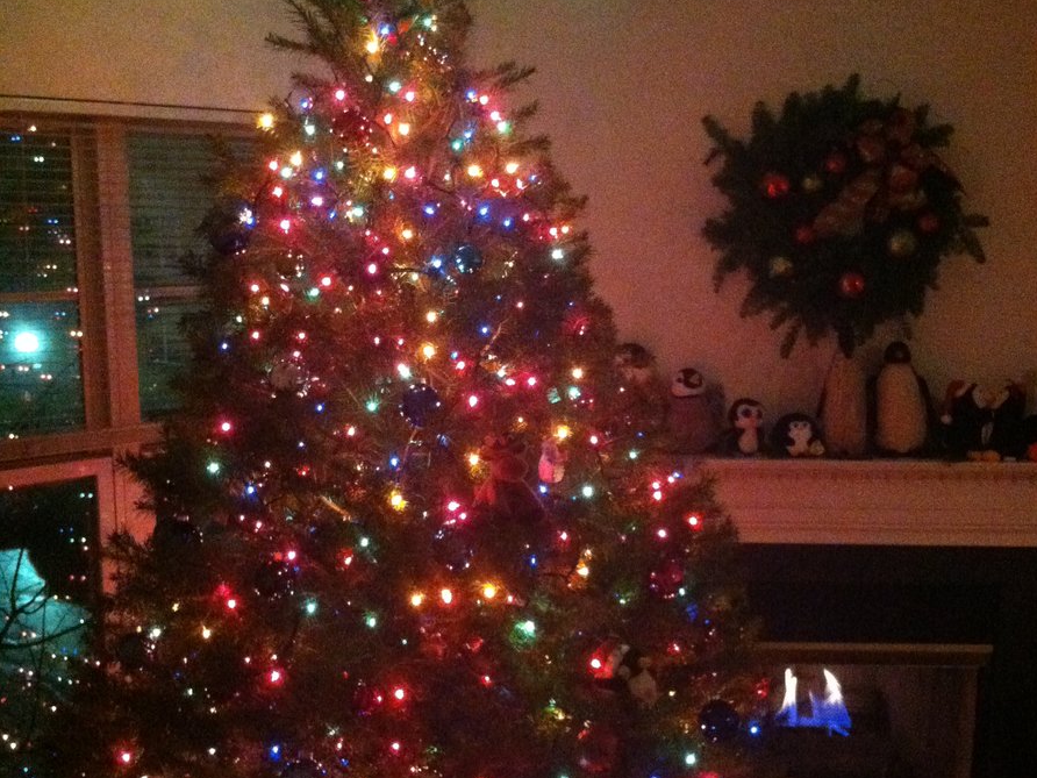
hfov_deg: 40.4
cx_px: 520
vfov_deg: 30.9
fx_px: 1408
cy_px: 431
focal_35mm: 47
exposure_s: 1/15
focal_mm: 3.85
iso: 1000
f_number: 2.8
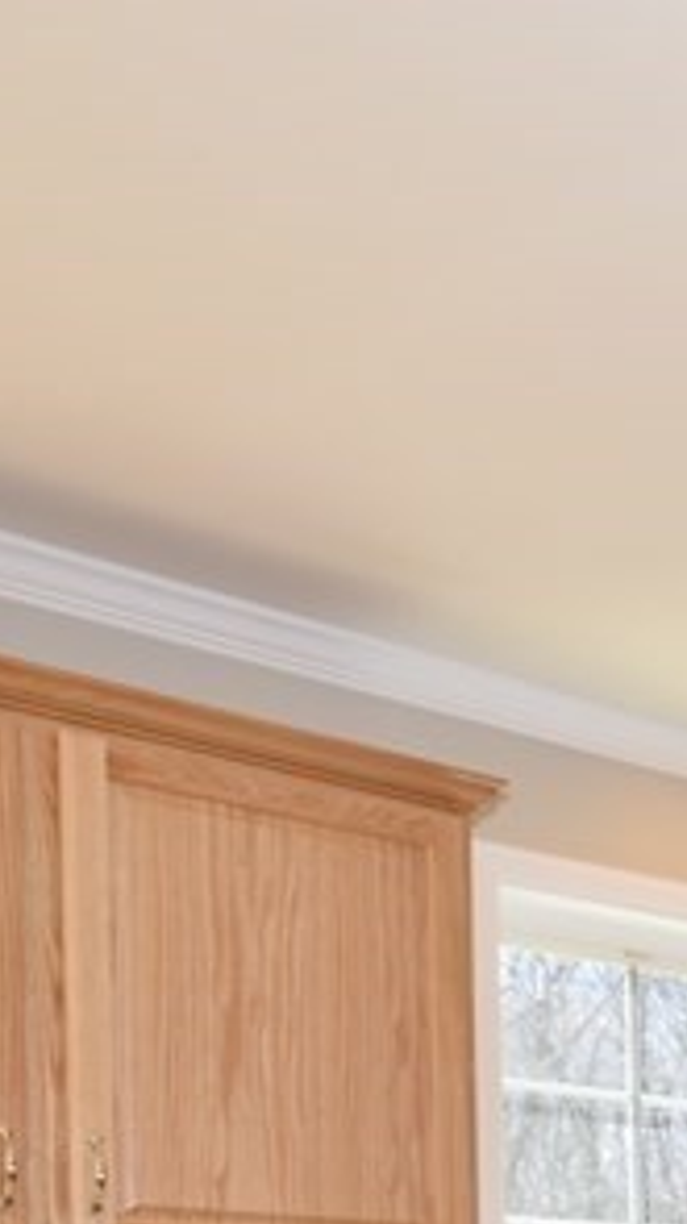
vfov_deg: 29.4
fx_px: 2041
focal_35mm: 63
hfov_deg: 13.9
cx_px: 1624
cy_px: 1418
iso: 200
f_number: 5
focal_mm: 11.5
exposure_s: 1/100
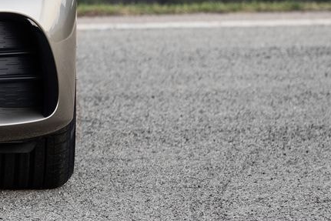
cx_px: -284
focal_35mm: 826
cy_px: -215
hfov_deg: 2.5
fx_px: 7597
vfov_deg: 1.7
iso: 200
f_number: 5.6
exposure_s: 1/30
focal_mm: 185
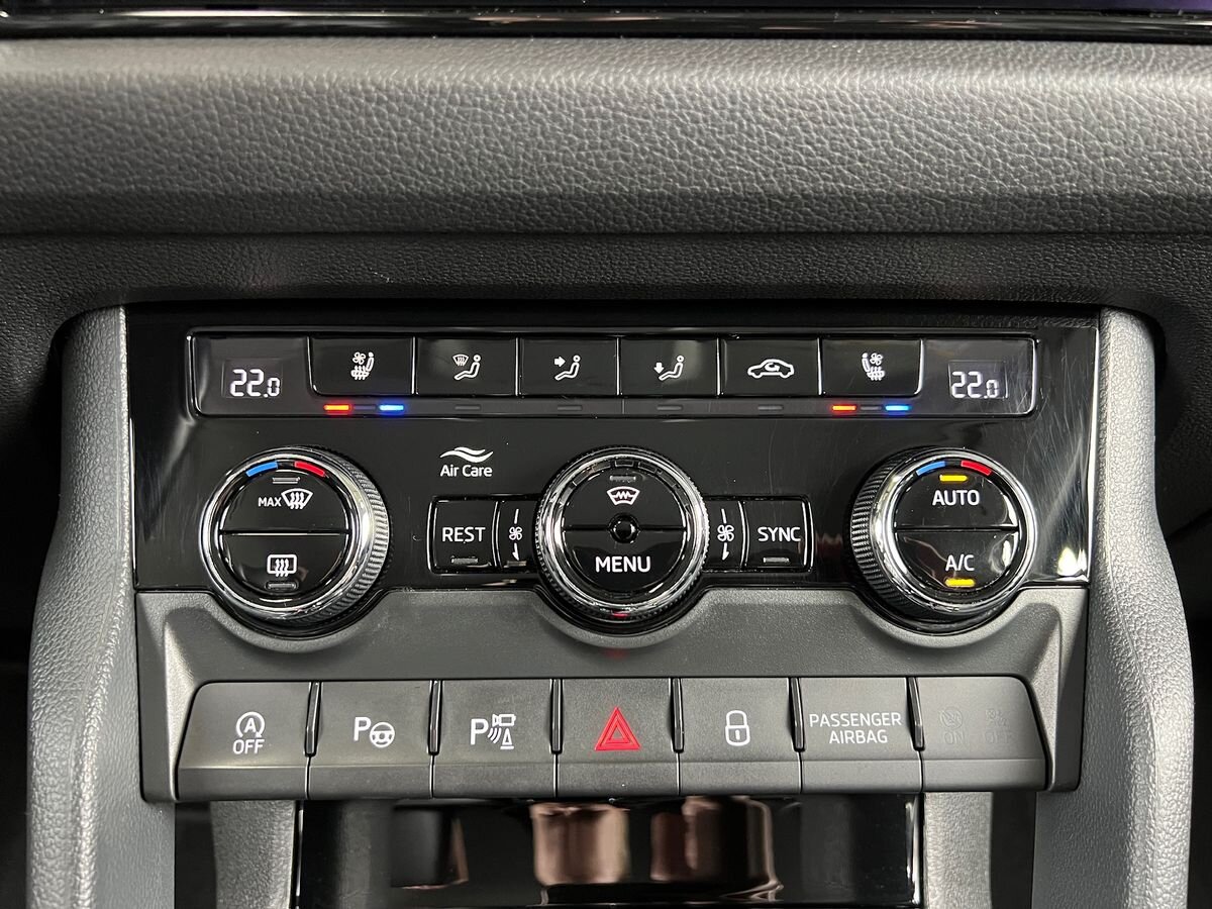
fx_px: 910
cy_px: 454
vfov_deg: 53.1
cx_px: 606
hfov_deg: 67.3
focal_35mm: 26
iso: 500
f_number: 1.5
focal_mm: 5.7
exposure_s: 1/33
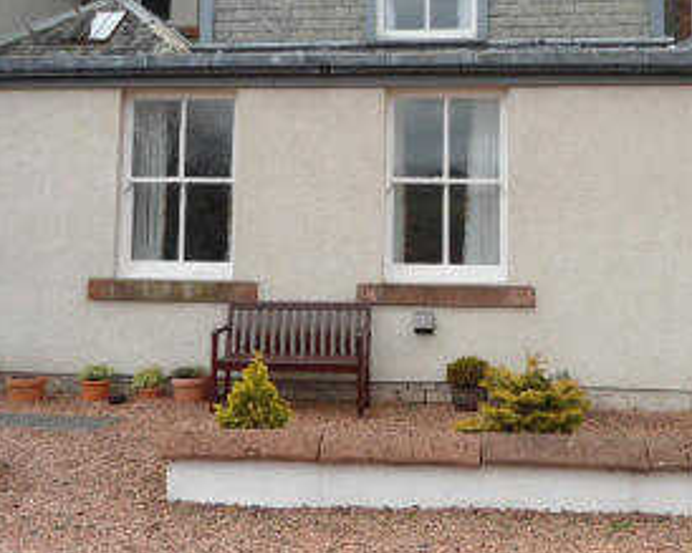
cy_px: 160
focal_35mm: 54
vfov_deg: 27.8
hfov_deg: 34.6
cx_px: 426
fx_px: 1106
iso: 80
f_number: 2.8
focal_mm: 4.7
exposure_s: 1/200
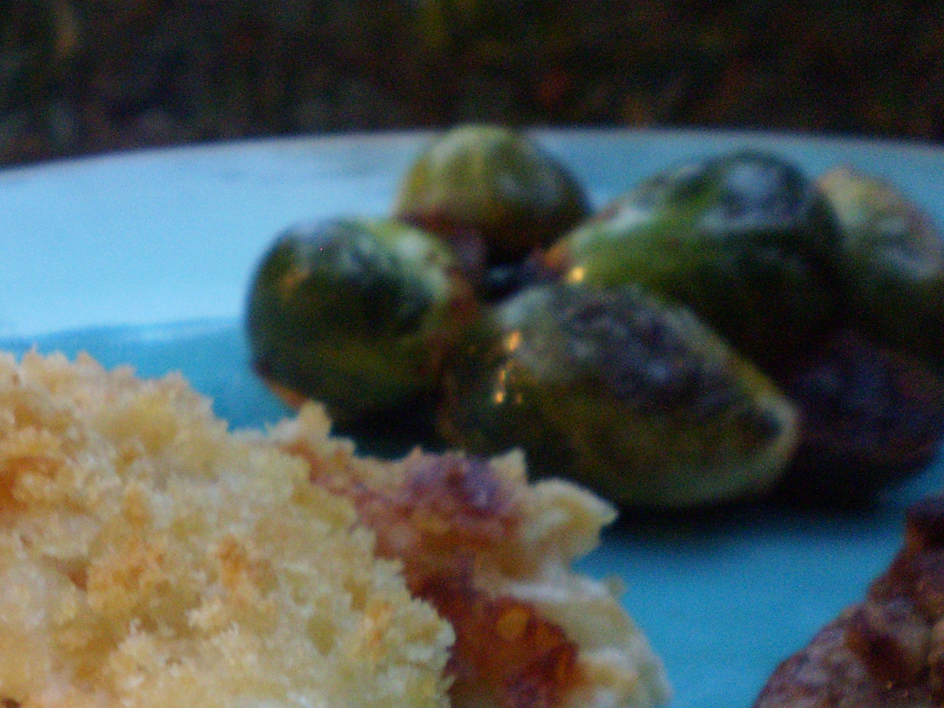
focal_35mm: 65
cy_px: 595
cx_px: 94
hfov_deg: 28.7
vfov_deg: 22.2
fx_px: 1773
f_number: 3.1
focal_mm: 6.3
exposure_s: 1/2
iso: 320
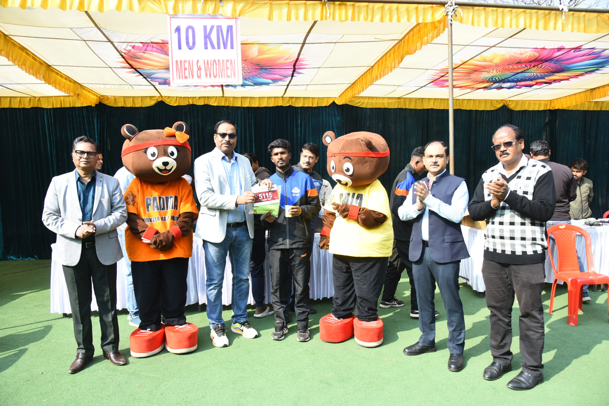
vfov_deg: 53.2
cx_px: 304
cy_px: 203
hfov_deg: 73.7
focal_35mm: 24
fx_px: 406
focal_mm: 24
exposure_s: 1/500
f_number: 6.3
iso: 800
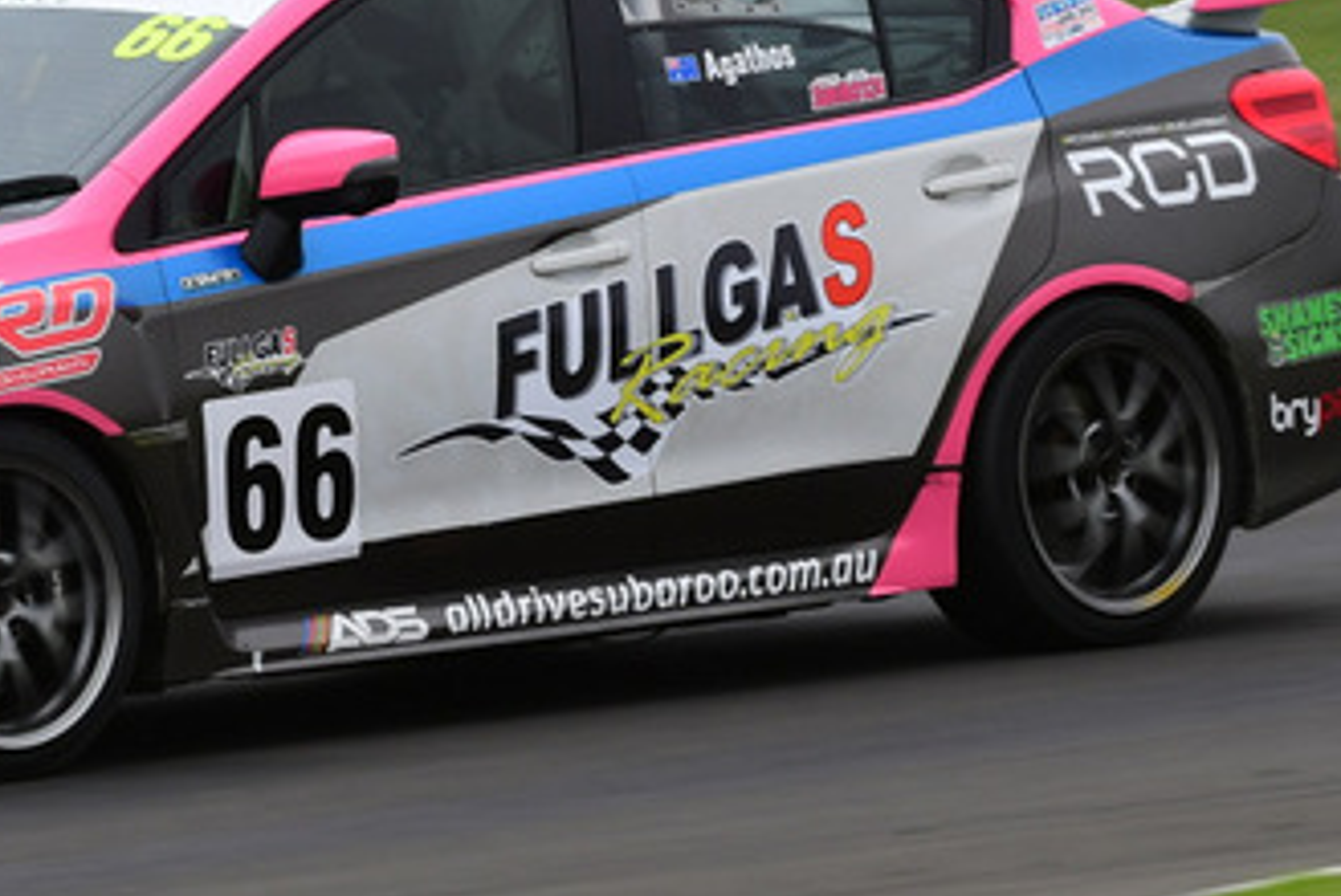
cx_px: 200
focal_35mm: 765
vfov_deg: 1.8
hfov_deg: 2.7
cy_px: -37
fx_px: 28521
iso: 320
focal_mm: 210
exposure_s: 1/320
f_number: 10
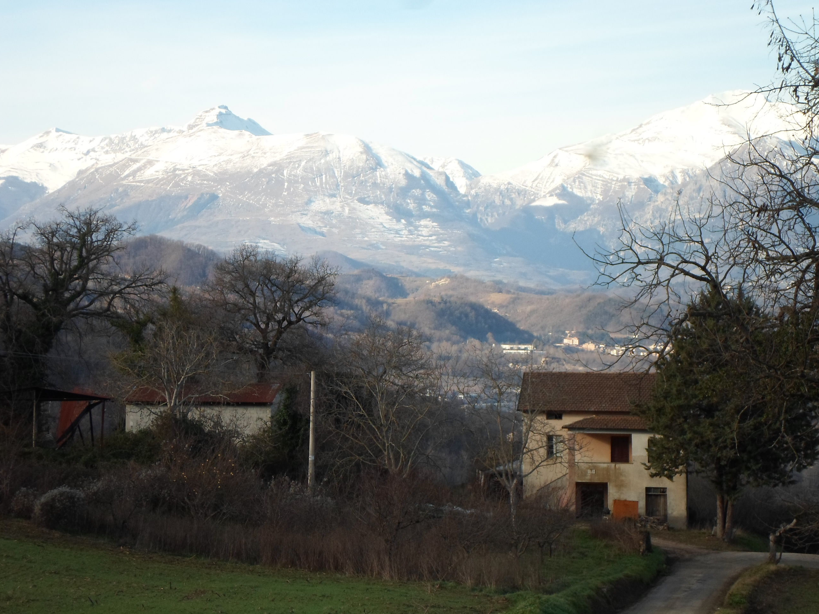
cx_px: 410
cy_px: 307
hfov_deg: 17.7
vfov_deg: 13.3
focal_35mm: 111
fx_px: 2626
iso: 120
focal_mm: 19.8
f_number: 5.7
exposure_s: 1/180
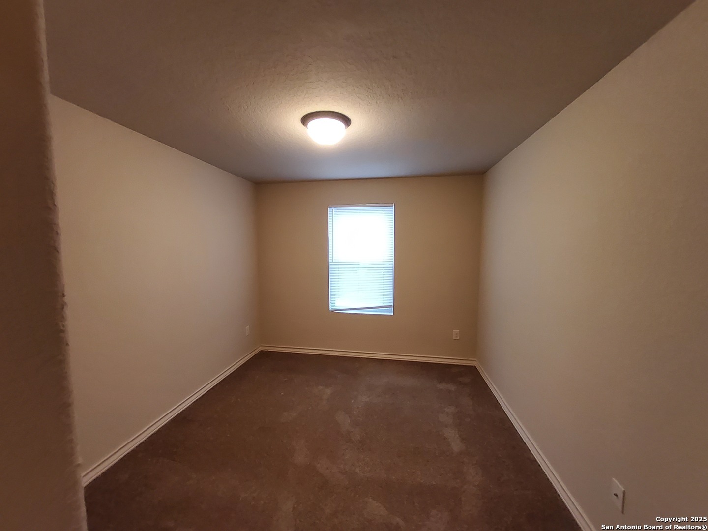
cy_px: 266
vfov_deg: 89.9
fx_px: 266
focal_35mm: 13
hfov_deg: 106.2
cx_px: 354
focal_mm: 1.13
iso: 250
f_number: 2.2
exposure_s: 1/30
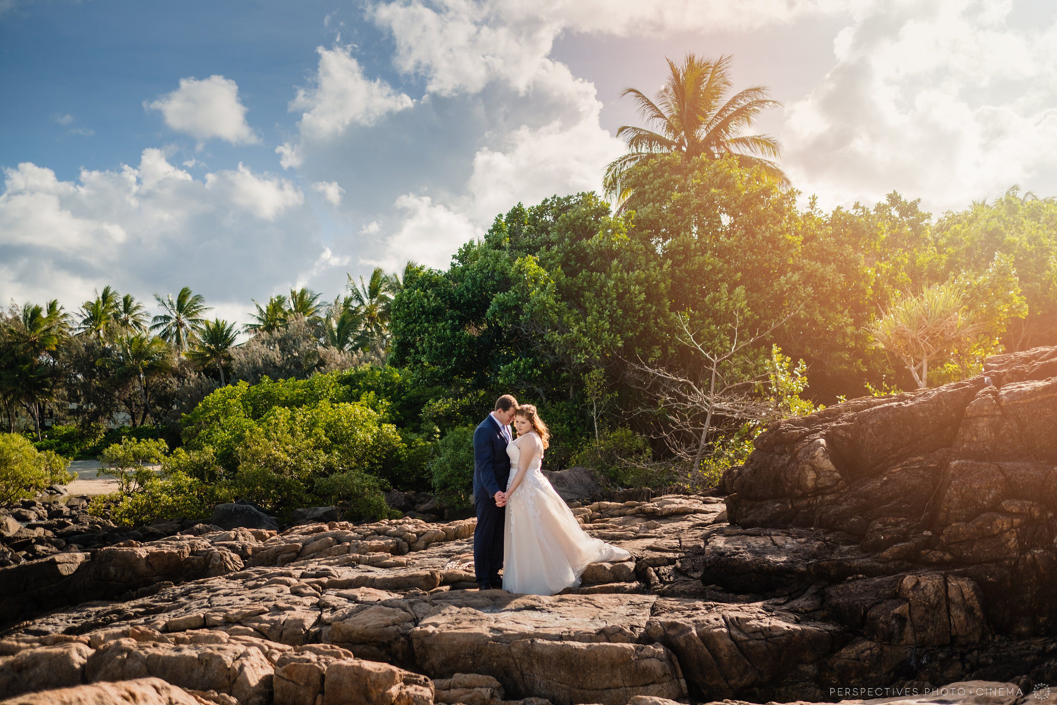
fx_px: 1028
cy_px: 352
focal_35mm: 35
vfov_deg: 37.9
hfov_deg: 54.4
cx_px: 528
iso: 200
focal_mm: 23
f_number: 1.4
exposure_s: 1/8000
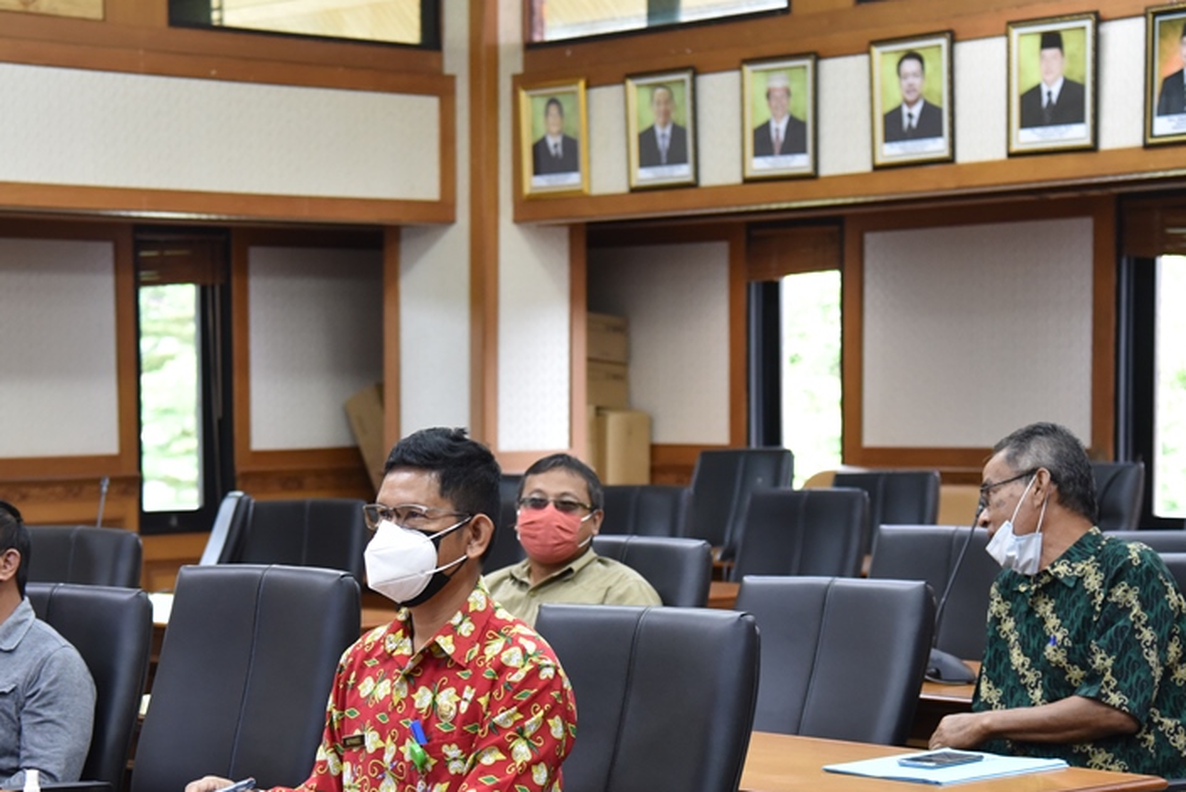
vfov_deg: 15.2
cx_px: 390
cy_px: 538
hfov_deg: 22.5
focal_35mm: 90
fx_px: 2967
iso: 2500
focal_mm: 62
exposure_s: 1/80
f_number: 4
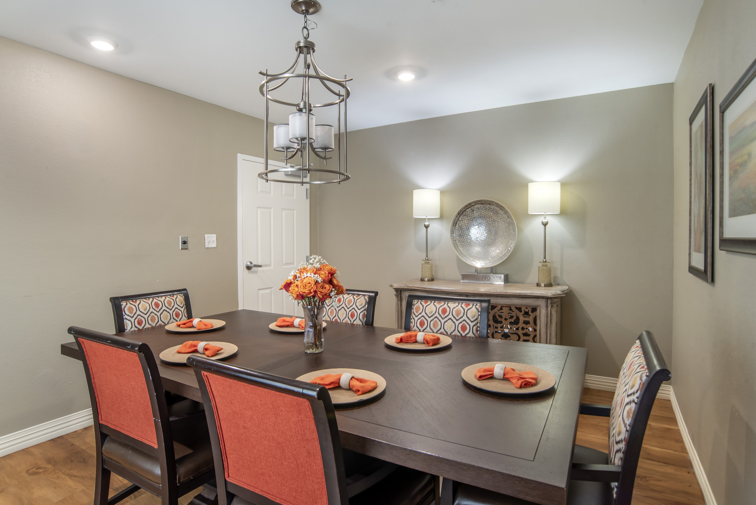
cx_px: 378
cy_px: 252
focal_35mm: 18
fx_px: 378
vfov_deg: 67.4
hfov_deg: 90.0
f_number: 10
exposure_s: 1/8
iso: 400
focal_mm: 18
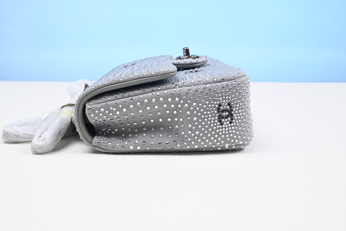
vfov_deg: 33.4
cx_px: 173
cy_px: 116
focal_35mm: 40
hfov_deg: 48.4
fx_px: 385
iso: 100
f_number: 16
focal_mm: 40
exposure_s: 1/2
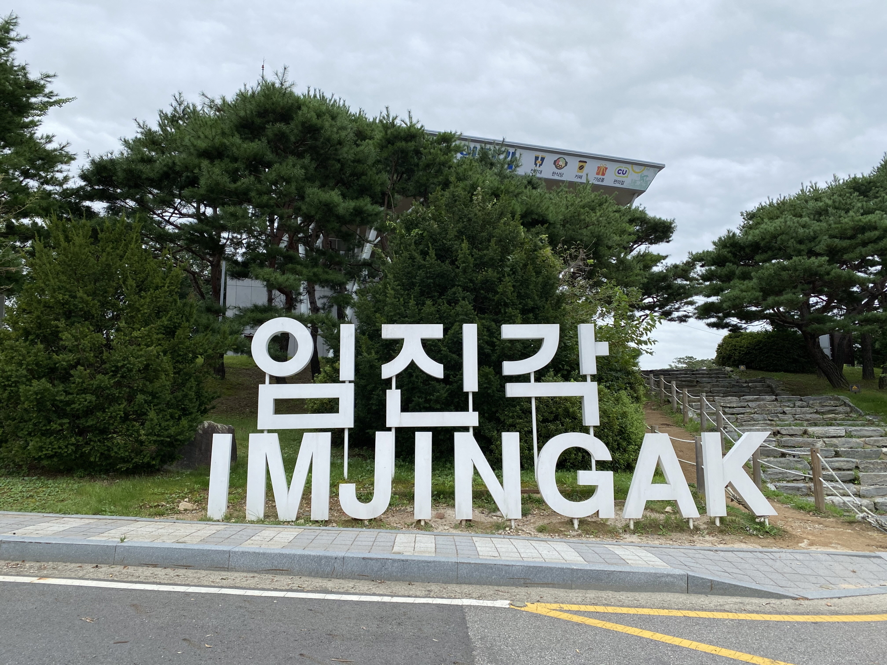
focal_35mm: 26
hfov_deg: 67.3
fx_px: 666
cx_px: 444
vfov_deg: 53.1
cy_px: 332
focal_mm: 4.25
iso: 32
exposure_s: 1/973
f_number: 1.8
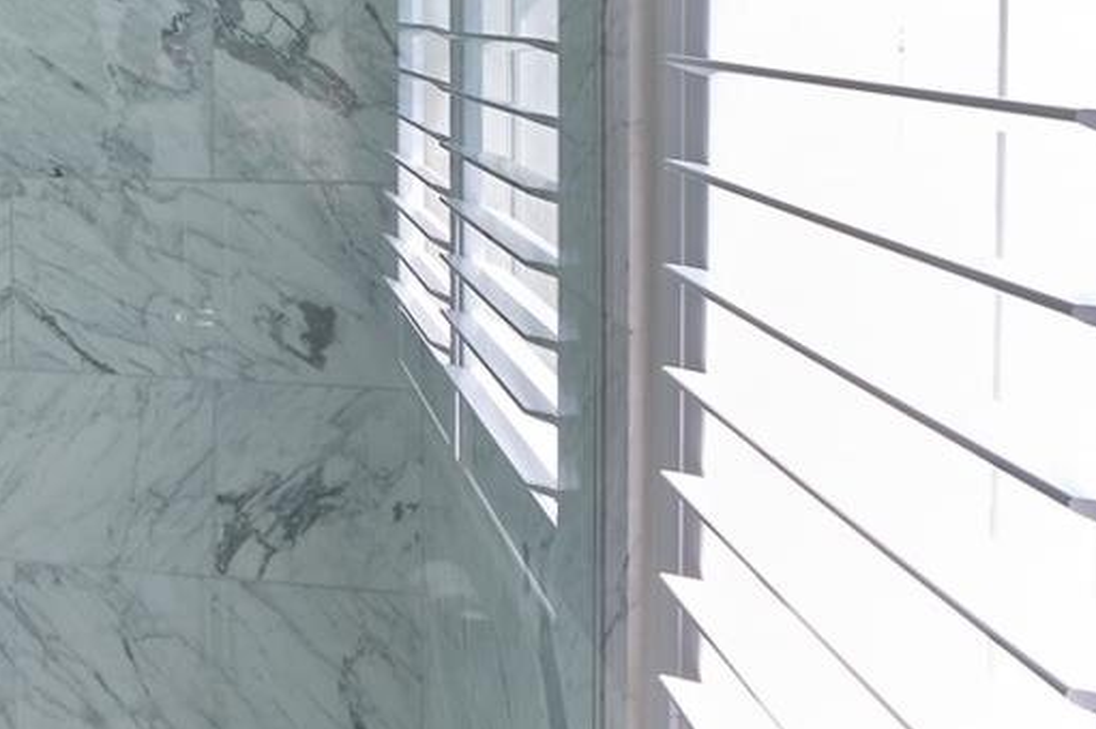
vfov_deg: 27.4
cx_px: -277
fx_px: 1430
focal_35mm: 47
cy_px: 43
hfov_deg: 32.9
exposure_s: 1/5.26
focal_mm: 10
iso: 160
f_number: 11
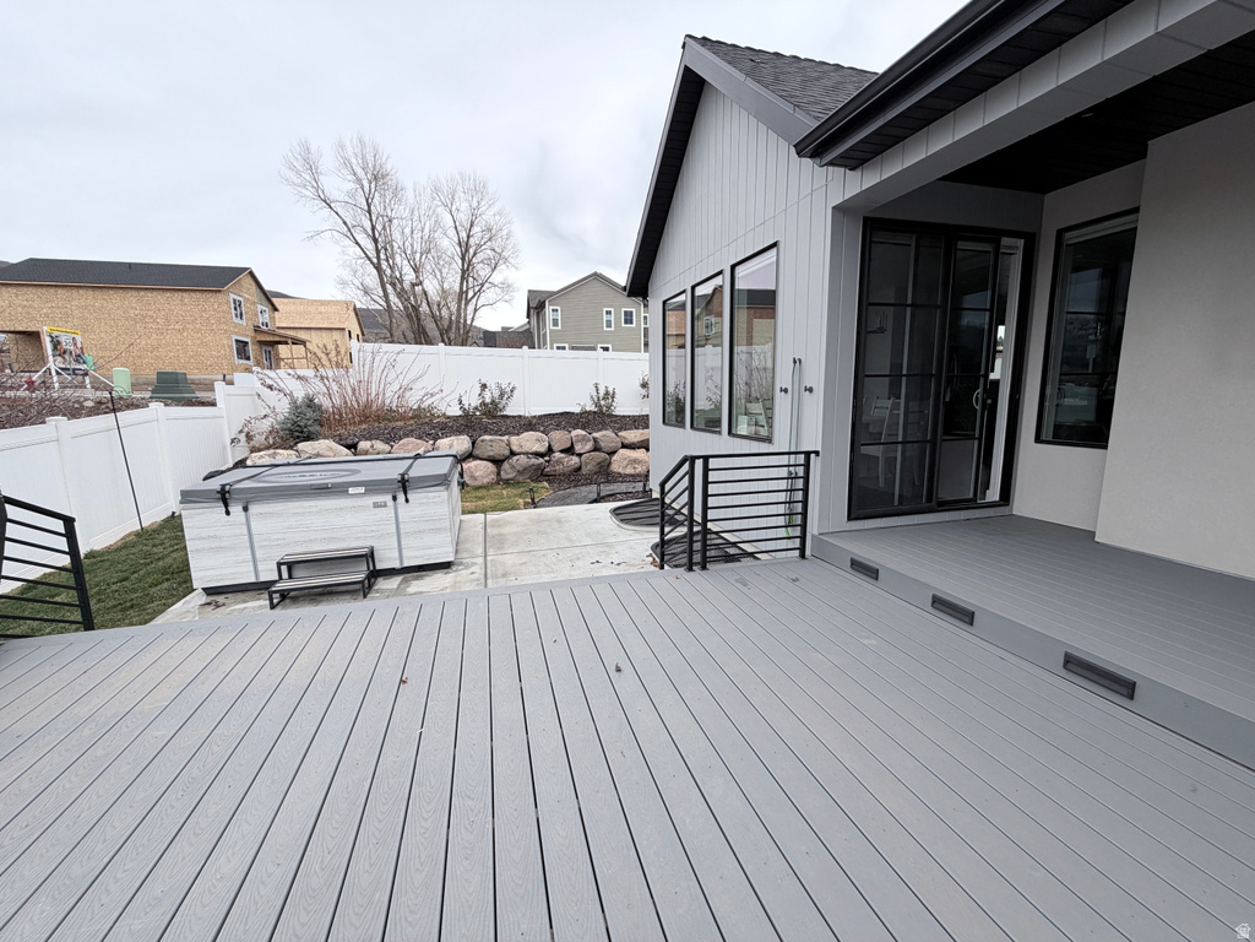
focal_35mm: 14
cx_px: 628
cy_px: 471
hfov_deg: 102.1
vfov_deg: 85.7
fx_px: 508
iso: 50
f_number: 2.2
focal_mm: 2.22
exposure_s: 1/265
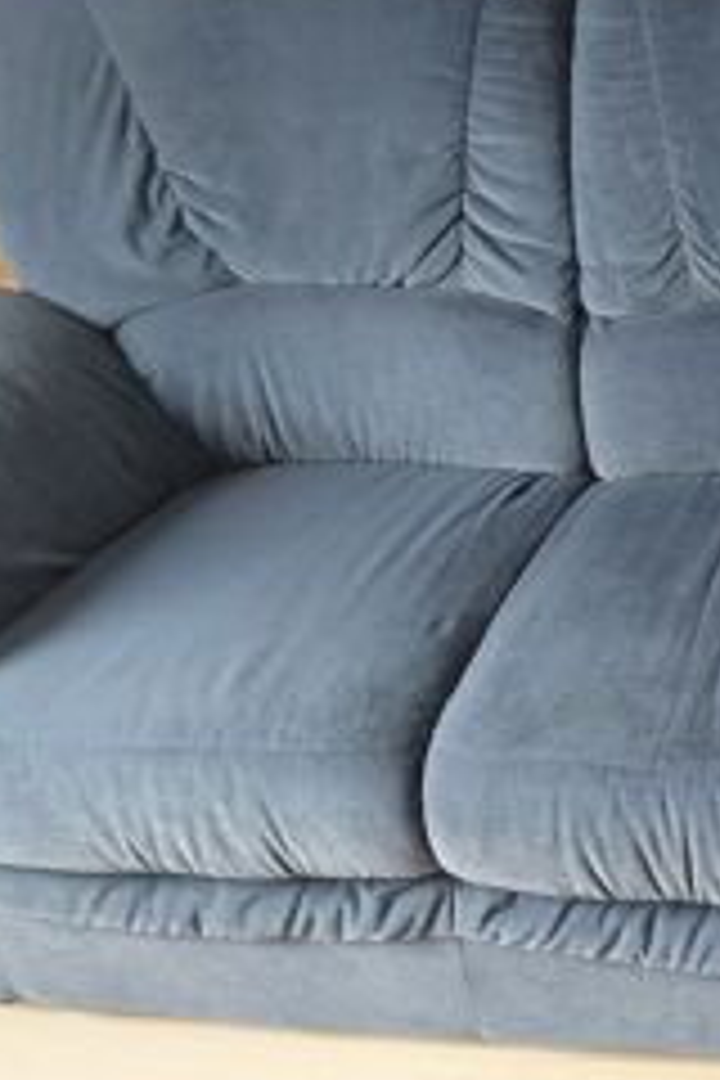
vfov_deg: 38.2
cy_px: 531
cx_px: 842
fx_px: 1560
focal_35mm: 52
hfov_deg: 23.9
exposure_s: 1/50
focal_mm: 5.23
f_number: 1.8
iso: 200
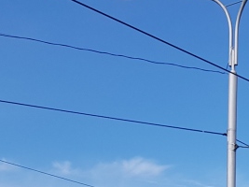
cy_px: 398
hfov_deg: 14.5
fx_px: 841
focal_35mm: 117
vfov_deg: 11.2
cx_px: 469
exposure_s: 1/1924
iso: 40
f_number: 1.7
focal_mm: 4.2
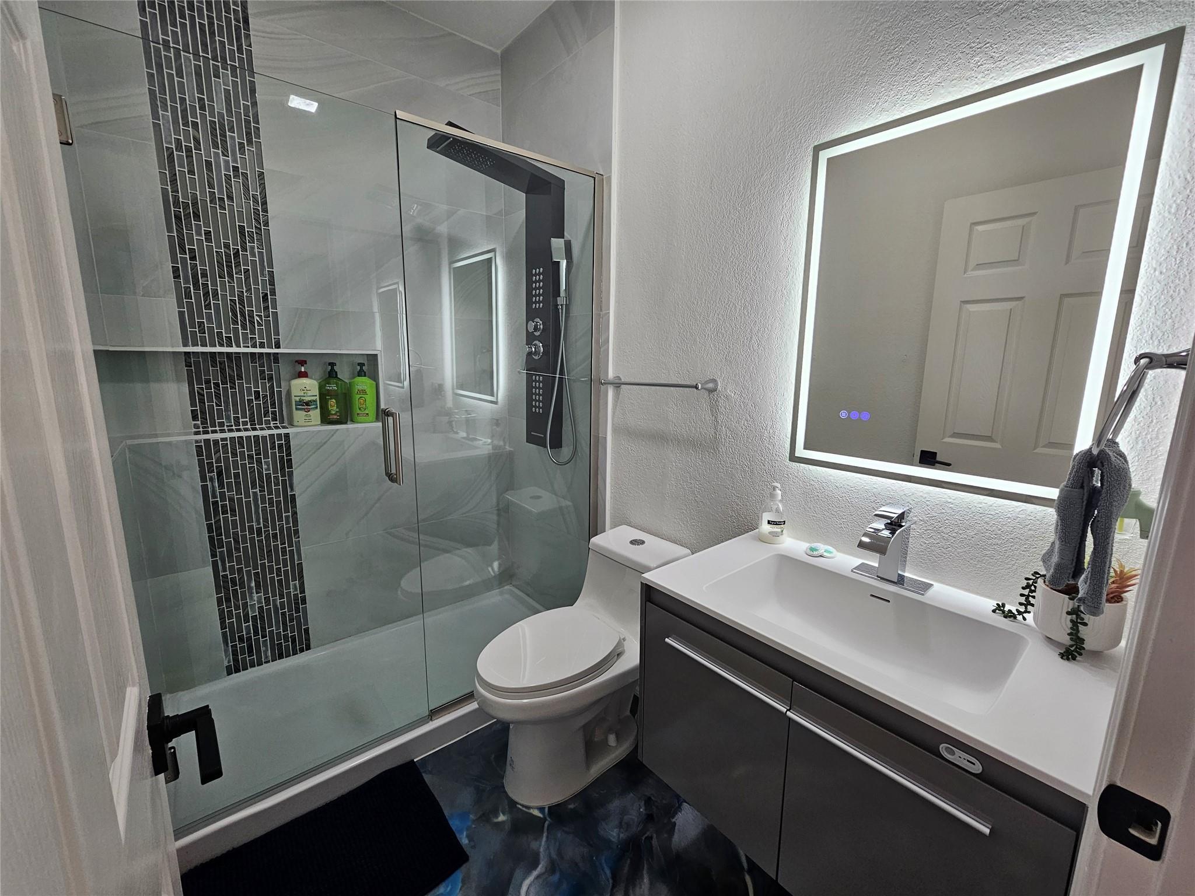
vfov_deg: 89.9
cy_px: 448
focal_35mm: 13
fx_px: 449
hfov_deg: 106.2
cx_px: 598
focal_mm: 2.2
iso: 100
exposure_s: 1/60
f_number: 2.2
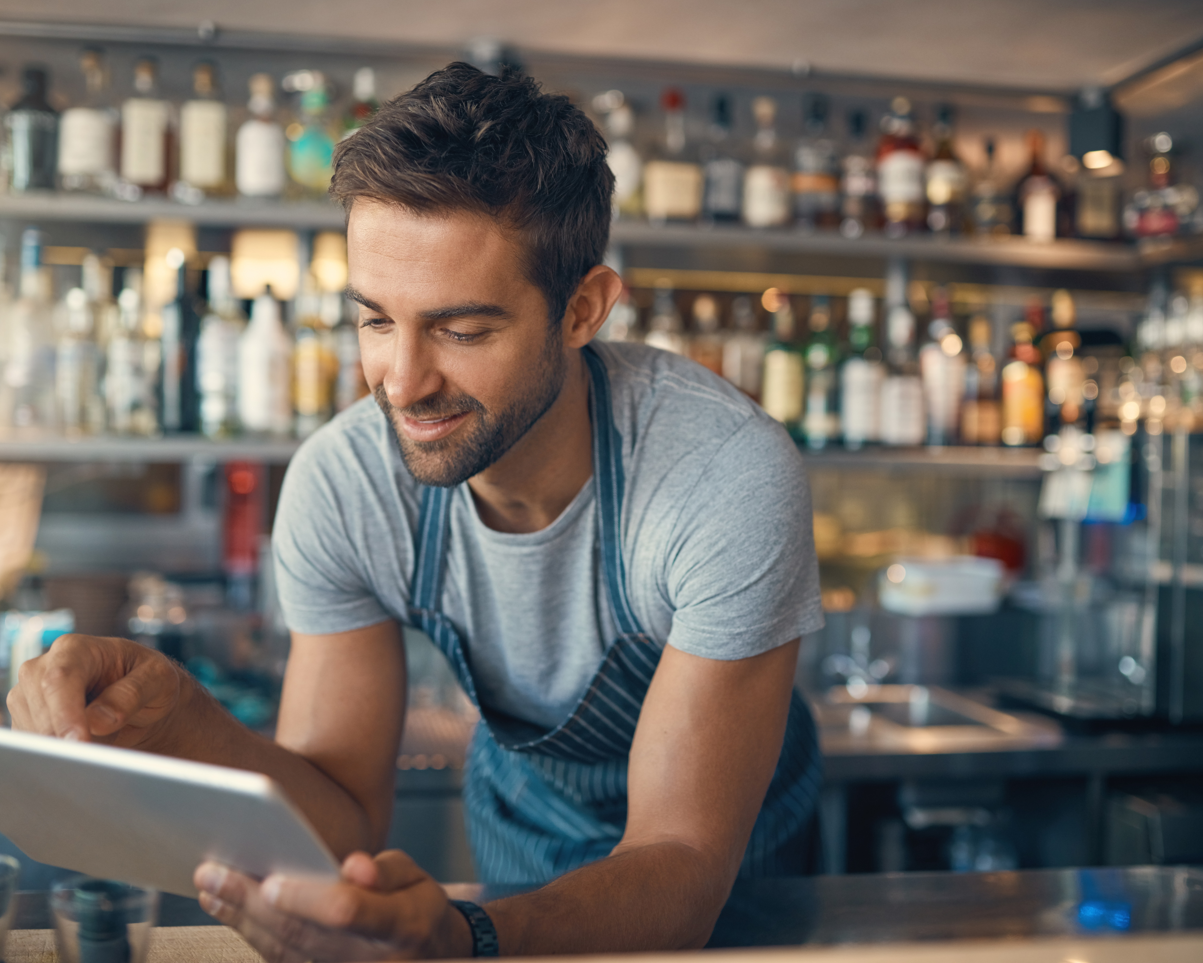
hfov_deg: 45.8
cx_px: 592
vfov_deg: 37.3
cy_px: 480
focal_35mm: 40
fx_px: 1424
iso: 125
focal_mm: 35
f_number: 1.8
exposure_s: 1/125
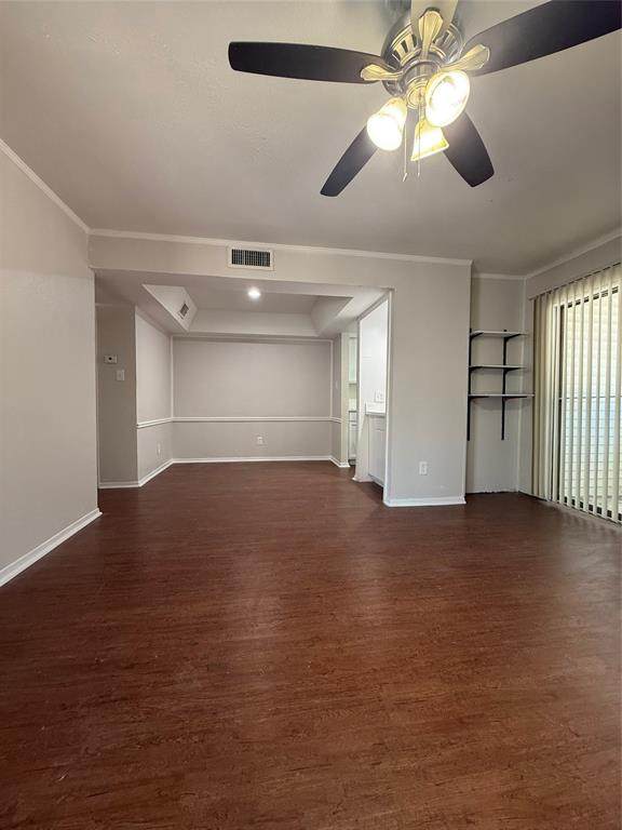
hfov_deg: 85.7
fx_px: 335
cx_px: 311
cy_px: 415
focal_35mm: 14
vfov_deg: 102.1
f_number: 2.2
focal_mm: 2.22
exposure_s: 1/60
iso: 250
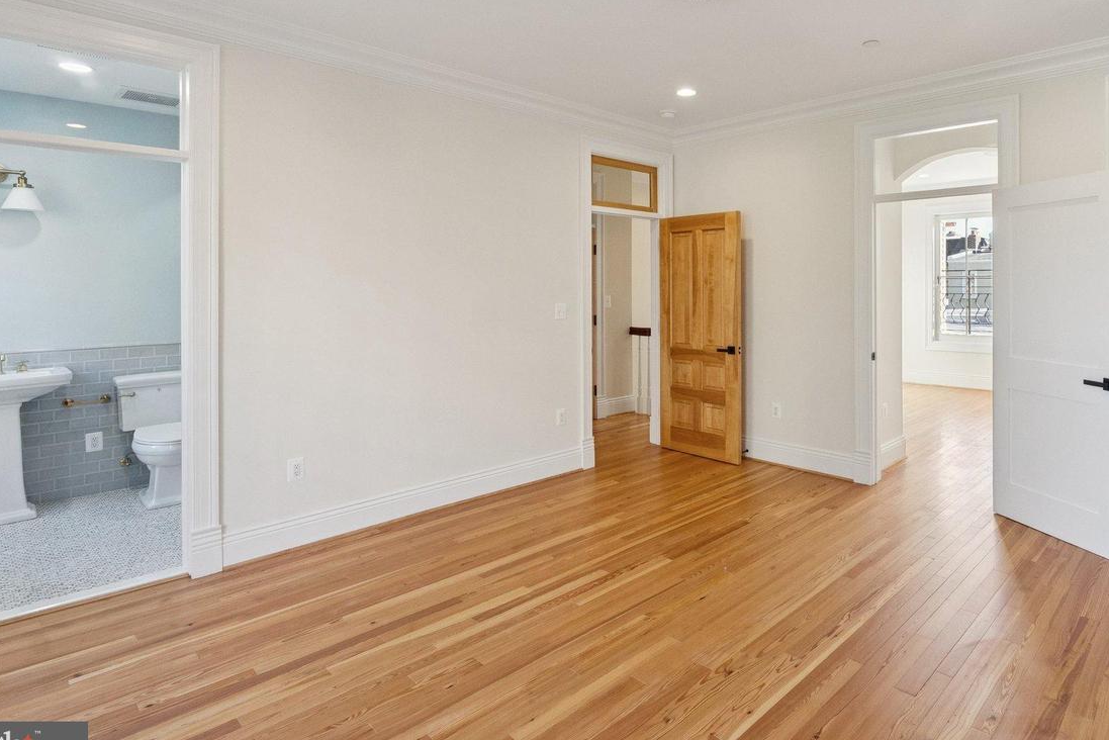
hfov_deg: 80.4
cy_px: 288
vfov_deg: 58.9
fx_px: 647
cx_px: 658
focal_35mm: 21
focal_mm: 16
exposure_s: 1/160
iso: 2500
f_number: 7.1
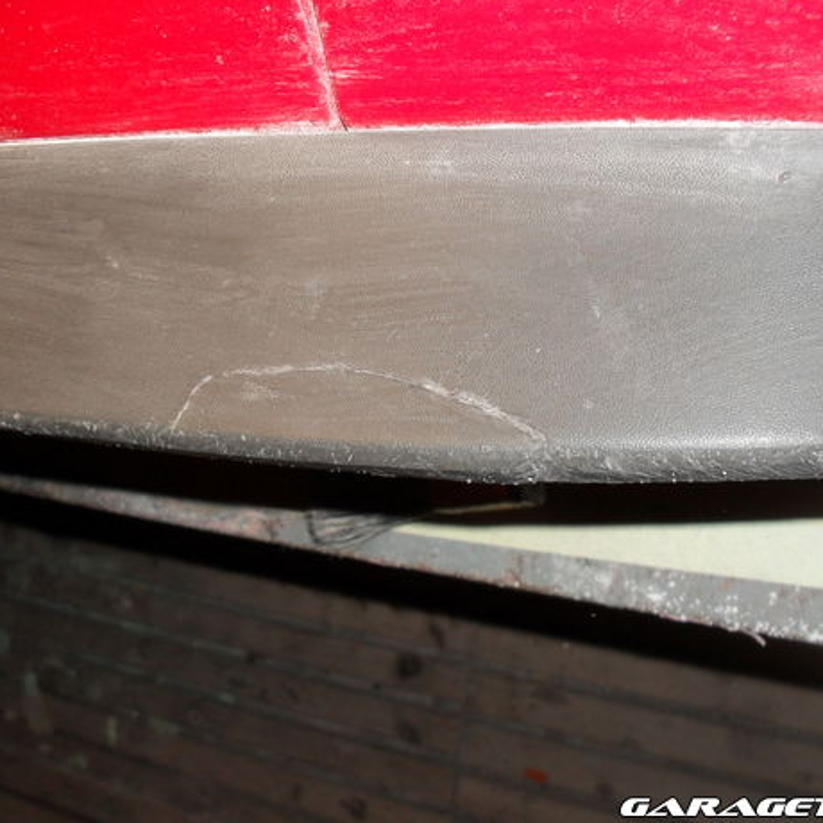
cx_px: 354
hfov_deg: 39.1
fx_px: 1157
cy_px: 395
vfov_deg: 39.2
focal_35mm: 43
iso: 200
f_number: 3.2
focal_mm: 6.3
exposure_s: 1/45
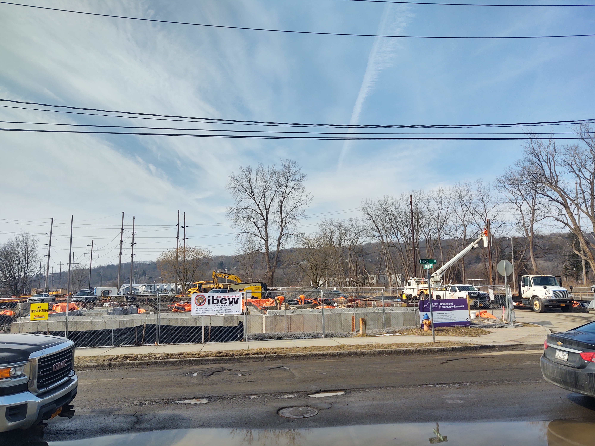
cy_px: 223
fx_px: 464
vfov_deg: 51.4
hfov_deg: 65.3
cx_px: 298
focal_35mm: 27
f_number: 1.7
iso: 100
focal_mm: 4.75
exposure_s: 1/4265
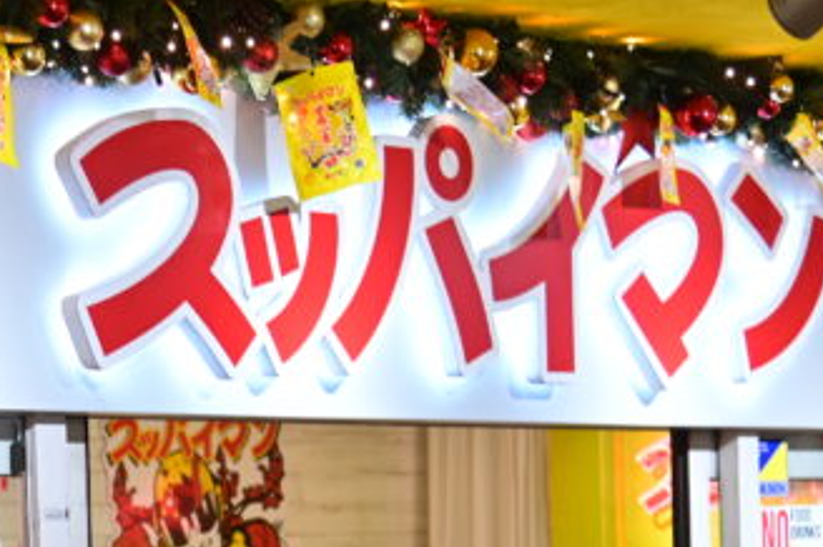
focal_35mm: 150
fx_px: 3426
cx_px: -55
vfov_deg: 8.9
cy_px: 769
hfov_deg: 13.5
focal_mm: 48
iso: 320
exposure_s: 1/50
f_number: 4
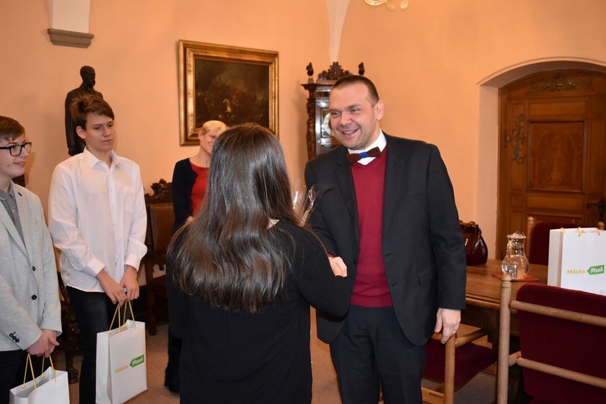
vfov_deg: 36.9
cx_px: 303
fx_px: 606
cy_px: 202
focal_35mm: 36
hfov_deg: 53.1
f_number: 3.8
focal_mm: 24
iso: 1600
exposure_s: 1/60
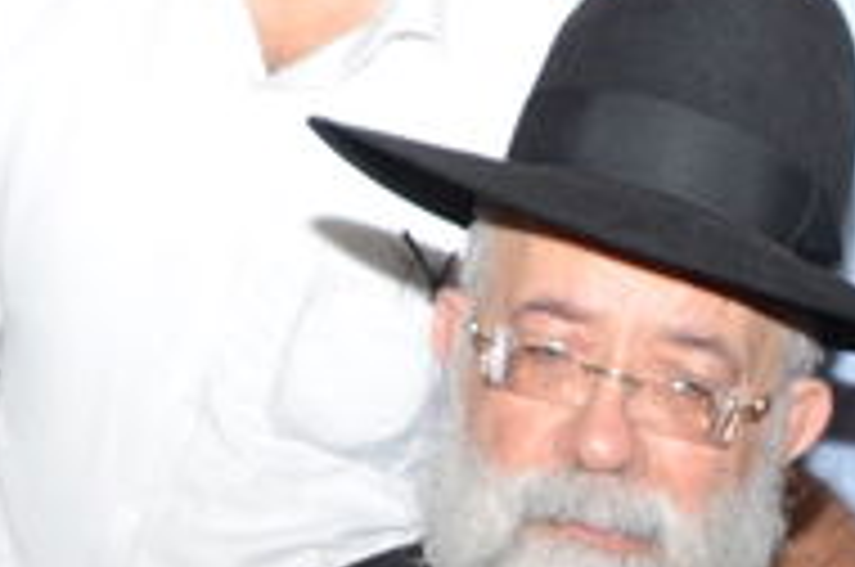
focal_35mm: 188
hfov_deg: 10.7
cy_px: 1483
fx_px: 4450
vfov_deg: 6.8
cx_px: 1107
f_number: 6.3
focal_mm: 17
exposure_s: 1/160
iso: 640
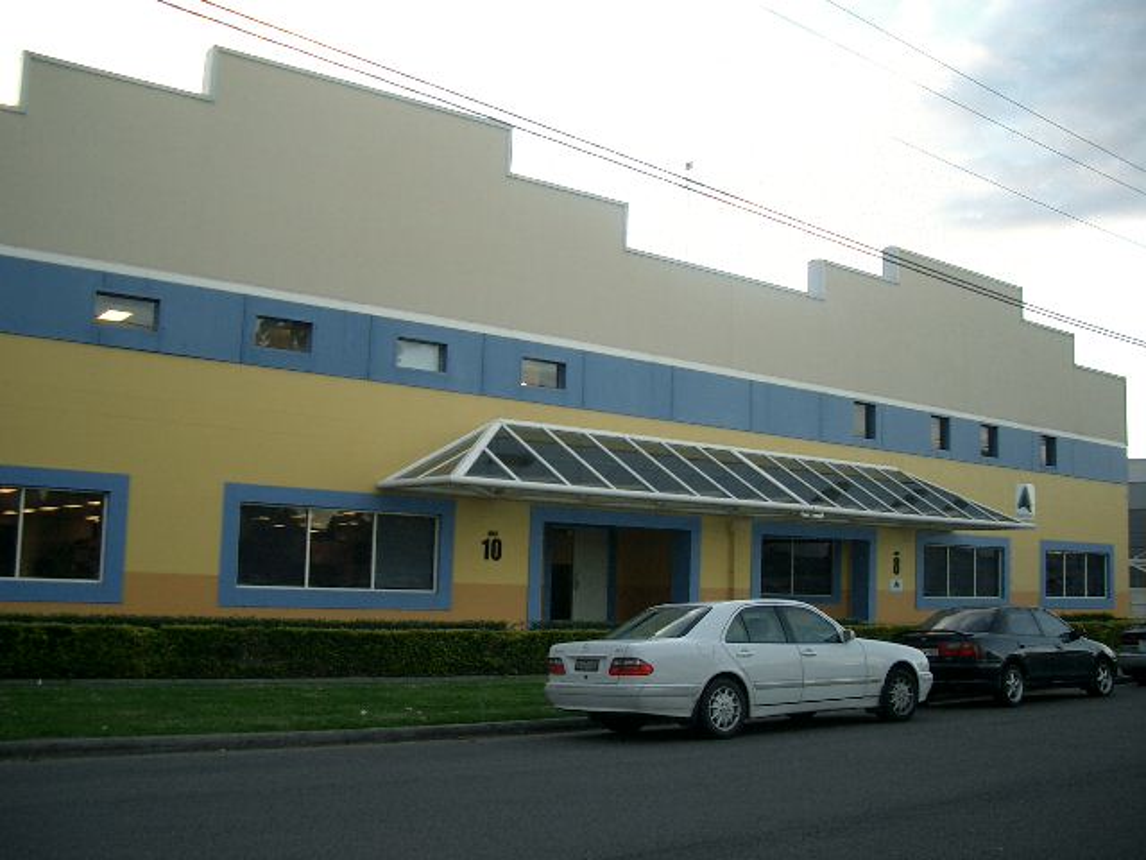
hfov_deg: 52.6
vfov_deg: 40.7
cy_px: 430
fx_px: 1159
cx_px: 573
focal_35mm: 35
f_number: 2.6
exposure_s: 1/80
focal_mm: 5.8
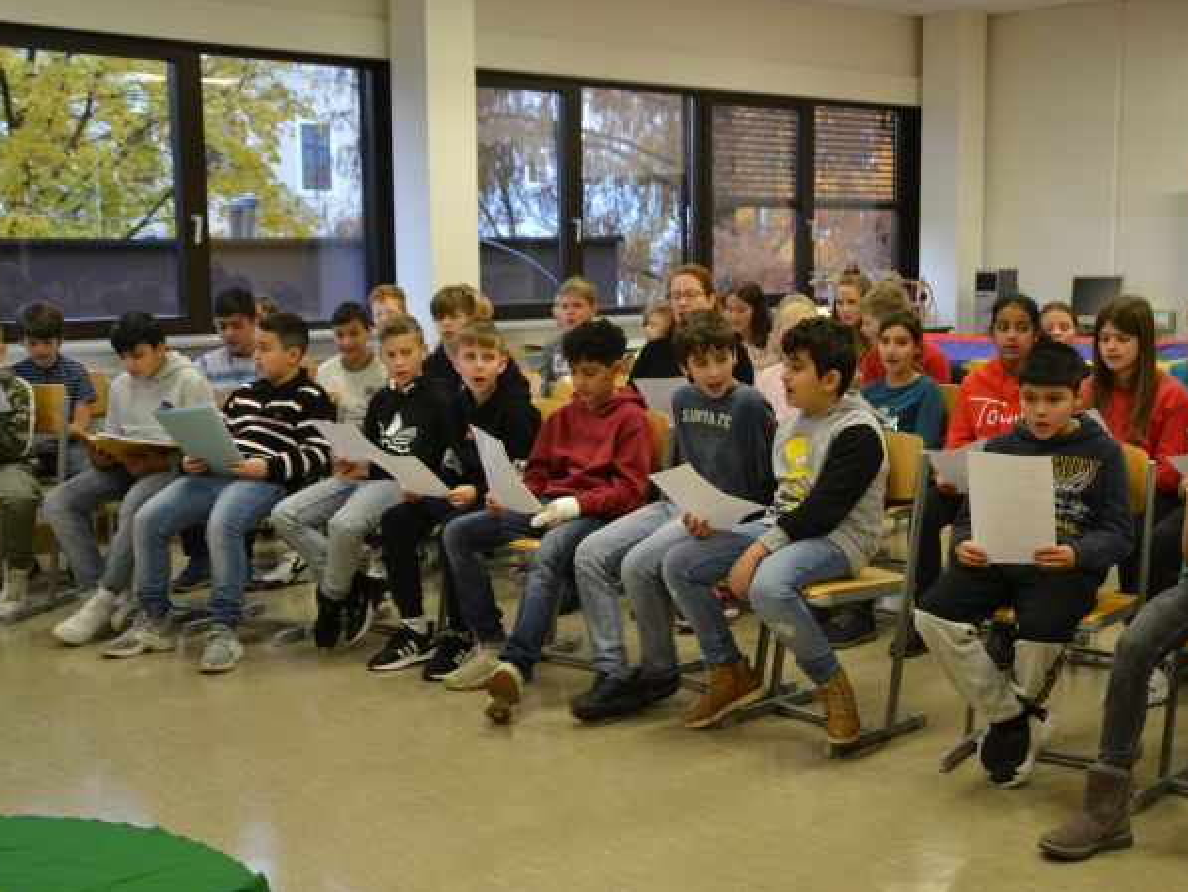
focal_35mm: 46
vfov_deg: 31.5
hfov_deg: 41.2
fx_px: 1579
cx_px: 645
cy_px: 445
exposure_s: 1/60
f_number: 4
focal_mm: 28
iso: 560
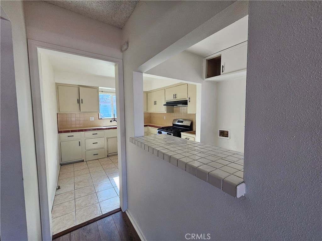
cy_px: 120
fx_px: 121
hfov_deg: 106.2
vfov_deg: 89.9
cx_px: 161
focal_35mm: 13
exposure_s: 1/359
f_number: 2.2
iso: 250
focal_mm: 2.2
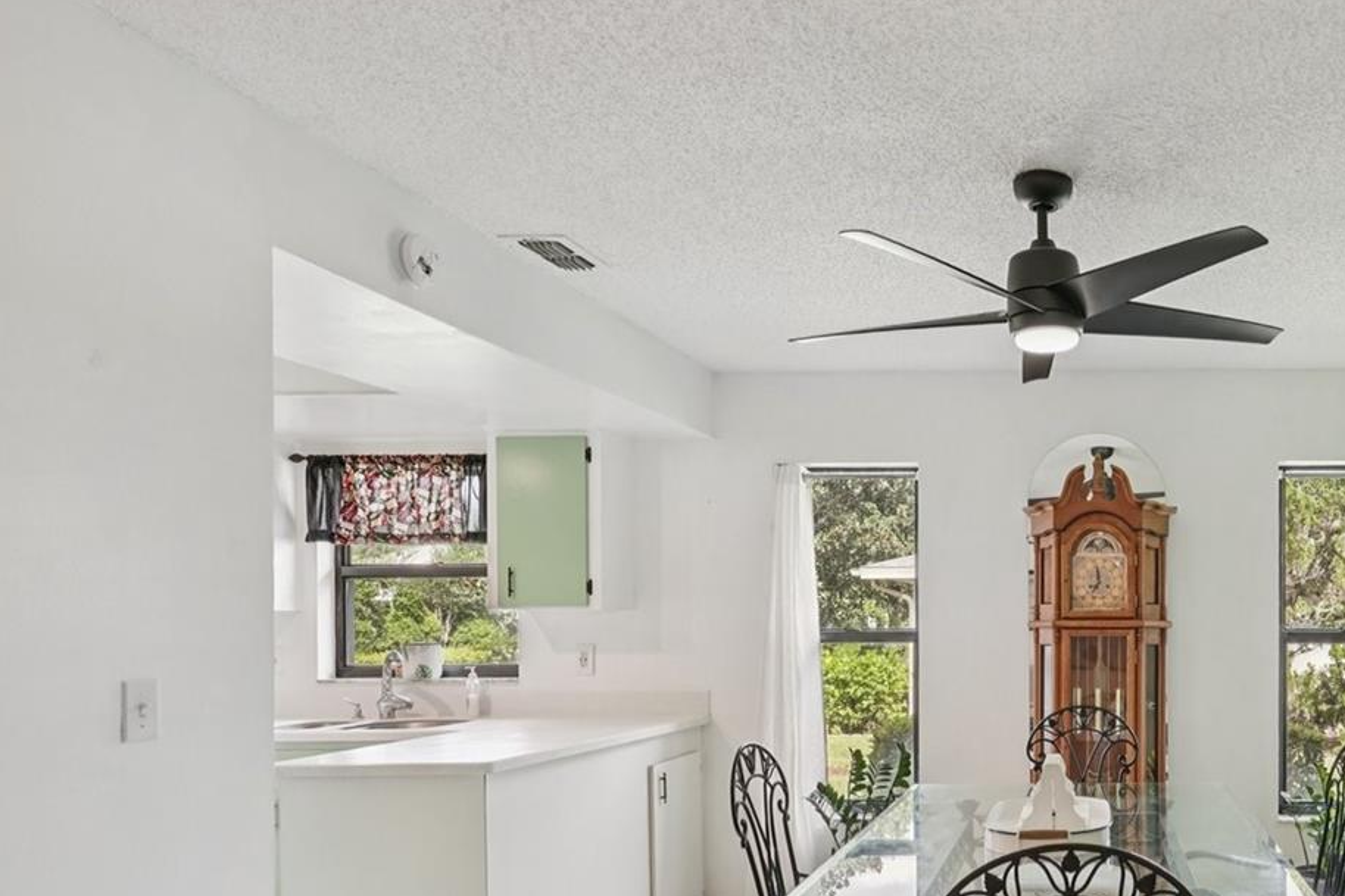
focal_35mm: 28
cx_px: 1070
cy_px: 603
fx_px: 1046
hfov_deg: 60.4
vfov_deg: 45.6
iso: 400
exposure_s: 1/30
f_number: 8
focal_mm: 16
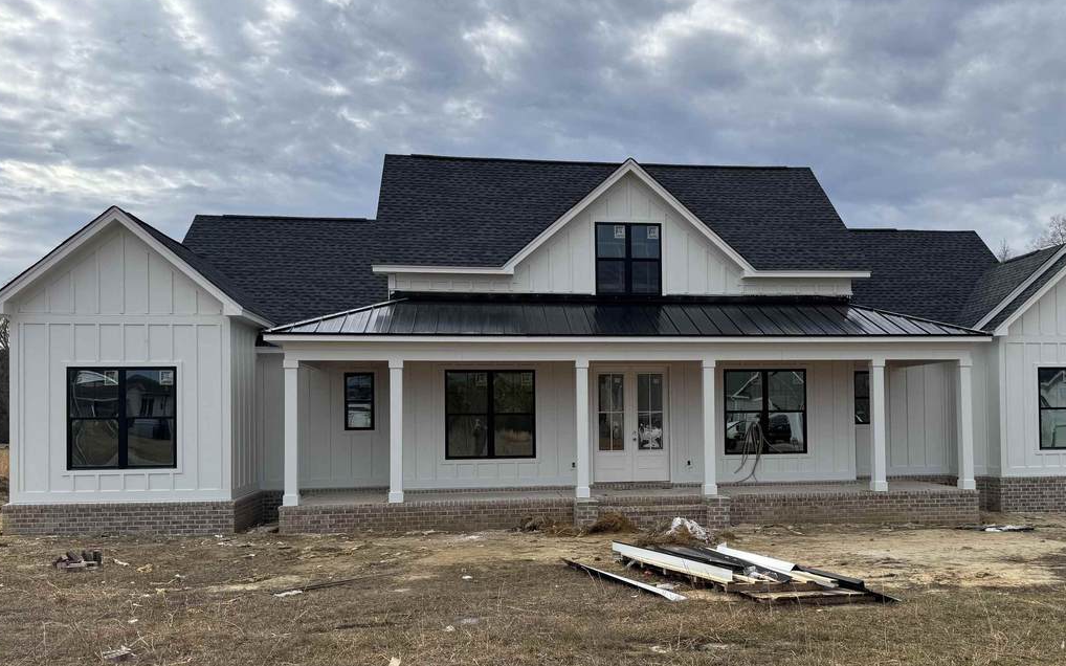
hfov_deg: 59.3
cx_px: 622
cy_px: 405
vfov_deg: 39.2
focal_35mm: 32
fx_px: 930
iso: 80
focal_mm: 6.76
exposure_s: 1/3802
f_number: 1.78
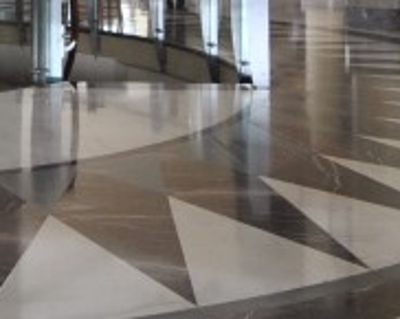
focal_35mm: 89
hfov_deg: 21.2
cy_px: -121
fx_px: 1052
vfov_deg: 16.1
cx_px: 63
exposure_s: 1/40
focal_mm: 10
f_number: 3.5
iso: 200
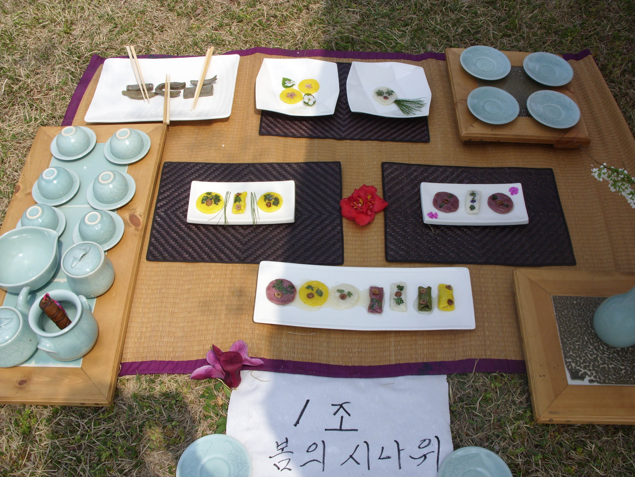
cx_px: 318
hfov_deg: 49.0
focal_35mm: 38
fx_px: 697
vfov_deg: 37.7
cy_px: 238
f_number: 4.9
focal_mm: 6.3
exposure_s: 1/544
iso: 50
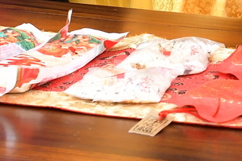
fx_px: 1769
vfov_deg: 5.0
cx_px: 385
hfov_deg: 7.7
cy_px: -303
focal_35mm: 263
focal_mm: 35
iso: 800
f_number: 4.5
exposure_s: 1/200
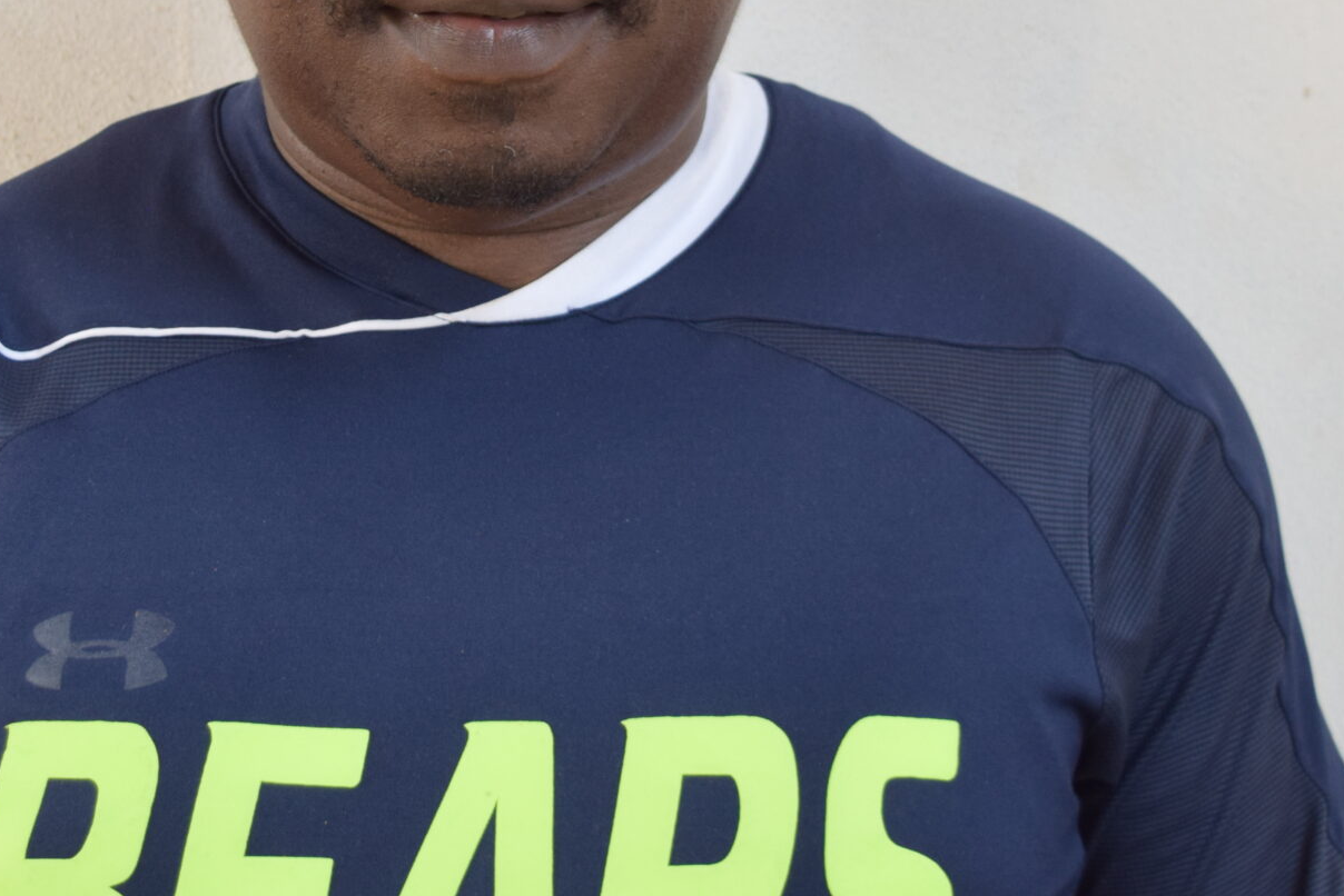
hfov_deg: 22.8
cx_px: 555
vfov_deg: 15.2
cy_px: 57
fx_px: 3323
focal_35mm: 89
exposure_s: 1/80
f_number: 4.5
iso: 400
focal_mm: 28
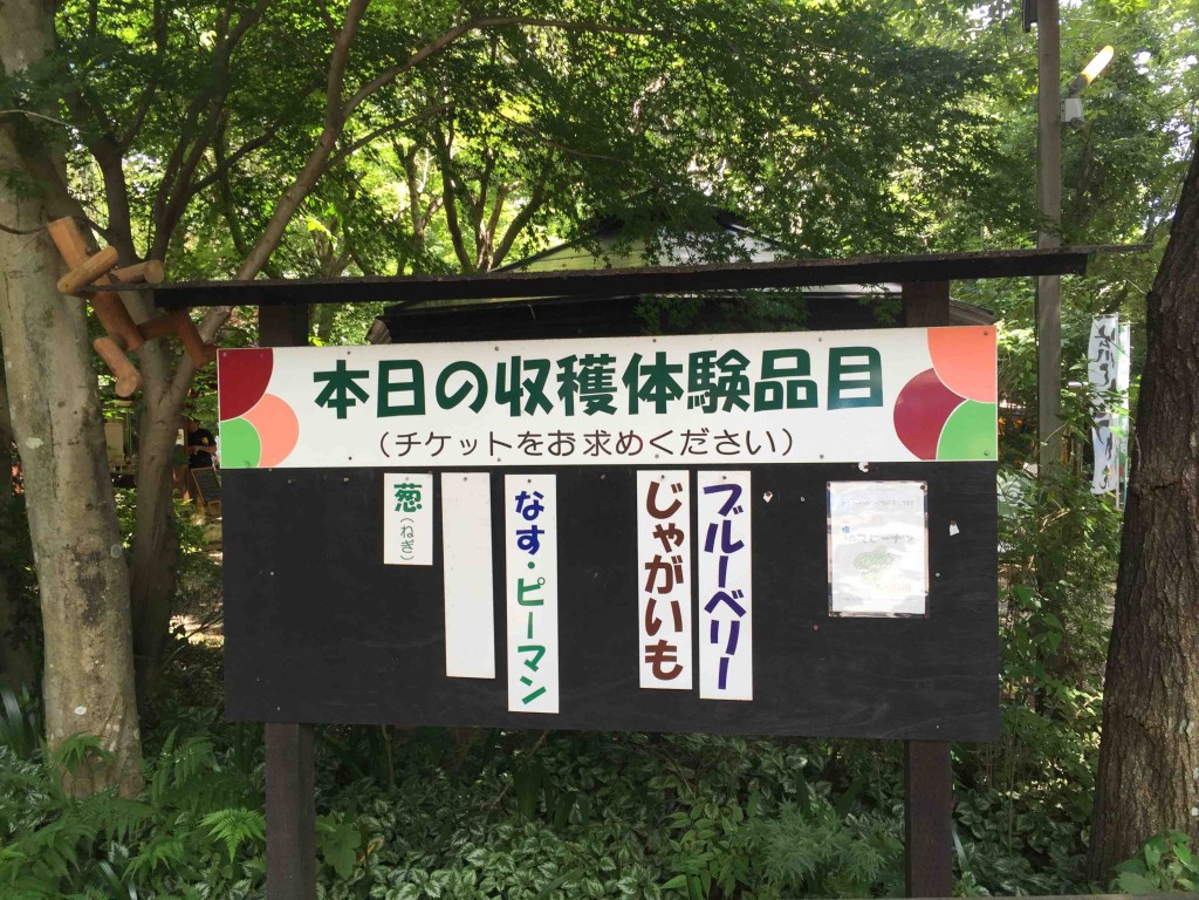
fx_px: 1004
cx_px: 600
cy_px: 450
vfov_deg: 48.2
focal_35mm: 29
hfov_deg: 61.7
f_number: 2.2
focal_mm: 4.15
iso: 40
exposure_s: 1/120
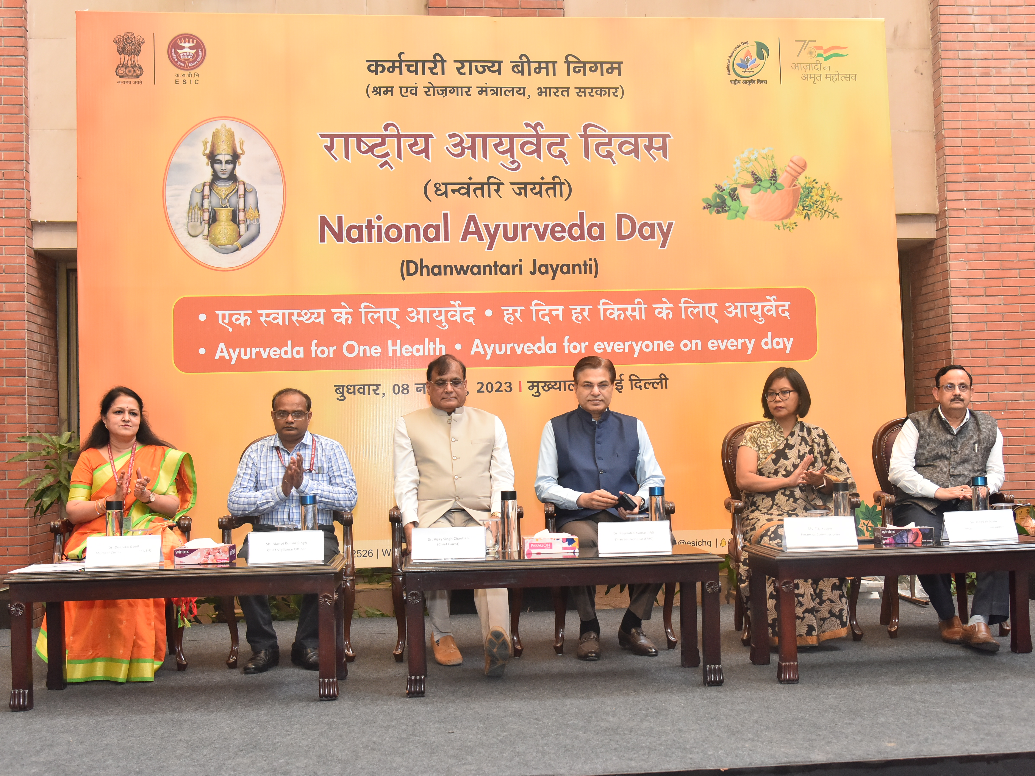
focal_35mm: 42
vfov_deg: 34.3
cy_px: 388
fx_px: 1256
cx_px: 533
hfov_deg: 44.8
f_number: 4.5
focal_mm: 38
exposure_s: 1/125
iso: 1600
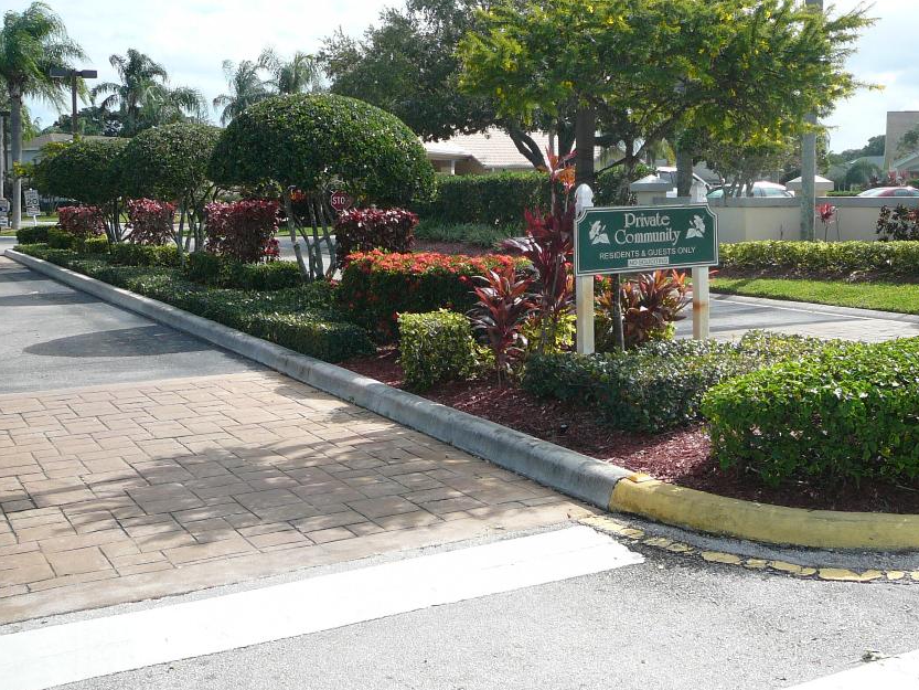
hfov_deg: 43.7
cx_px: 543
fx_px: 1142
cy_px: 283
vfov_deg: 33.5
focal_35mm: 43
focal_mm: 5.2
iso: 80
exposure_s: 1/800
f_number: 2.8
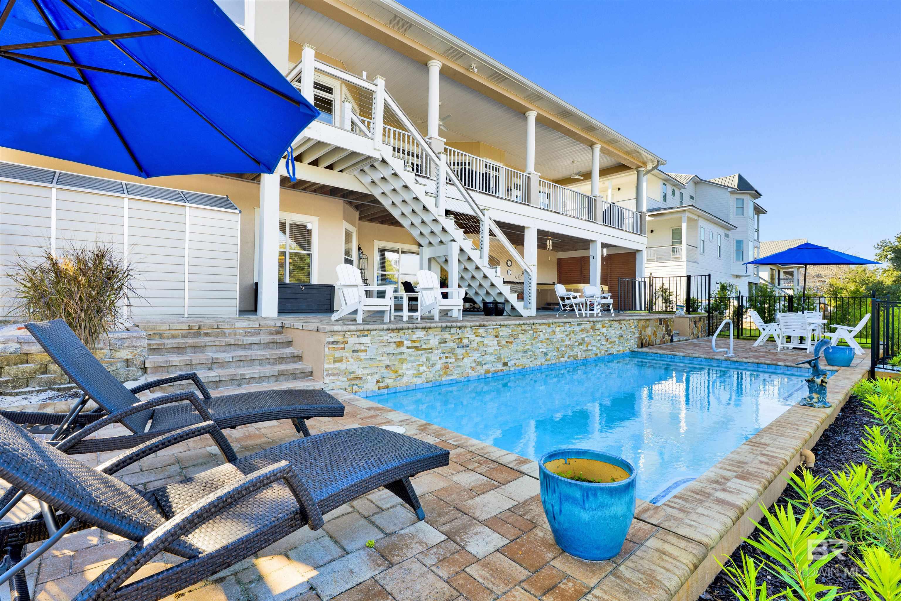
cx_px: 450
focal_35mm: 16
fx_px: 413
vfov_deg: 72.1
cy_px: 300
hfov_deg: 95.0
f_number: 11
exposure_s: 1/200
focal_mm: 16.5
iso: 500
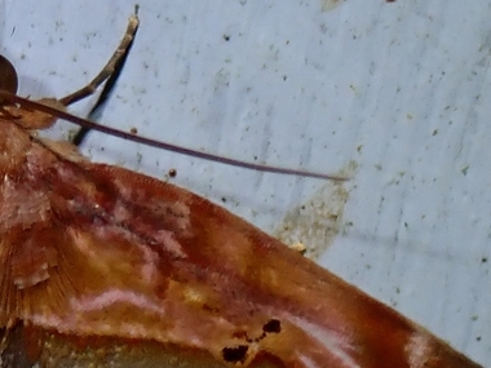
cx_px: -44
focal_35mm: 300
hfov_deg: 6.6
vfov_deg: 5.0
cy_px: 307
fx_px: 4255
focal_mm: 18
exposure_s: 1/640
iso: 100
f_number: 6.3
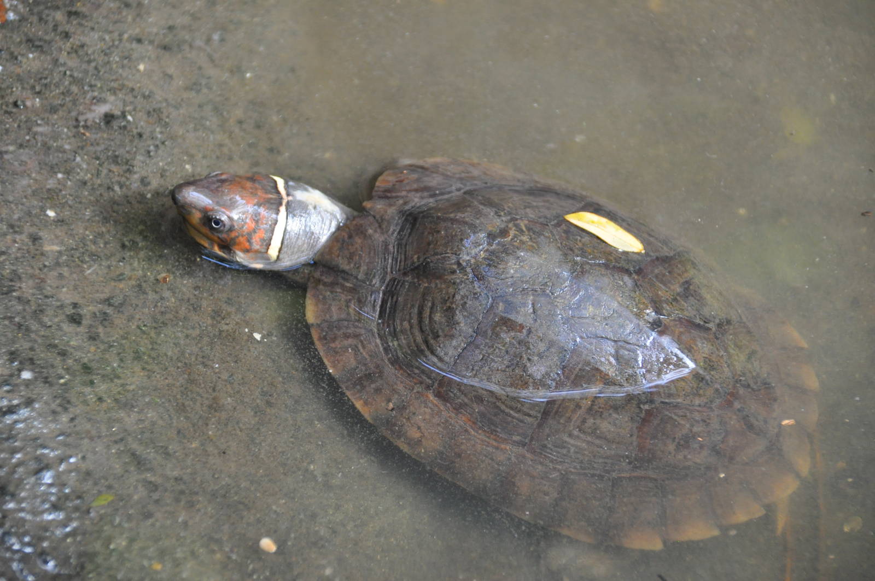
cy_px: 290
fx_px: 5645
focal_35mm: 232
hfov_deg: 8.9
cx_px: 438
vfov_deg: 5.9
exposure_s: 1/160
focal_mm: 155
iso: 1250
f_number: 5.6
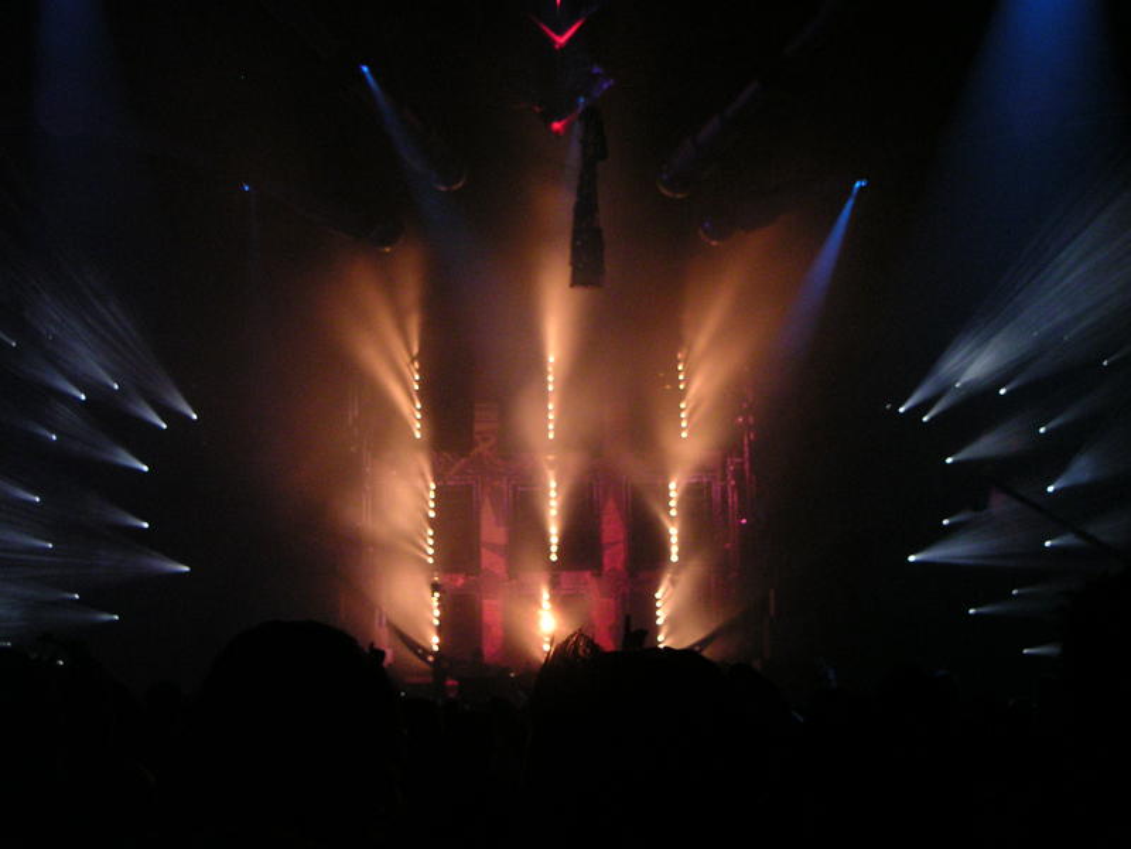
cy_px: 424
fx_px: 1242
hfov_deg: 49.0
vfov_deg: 37.7
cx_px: 566
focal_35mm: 38
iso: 200
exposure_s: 1/45
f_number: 2.8
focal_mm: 6
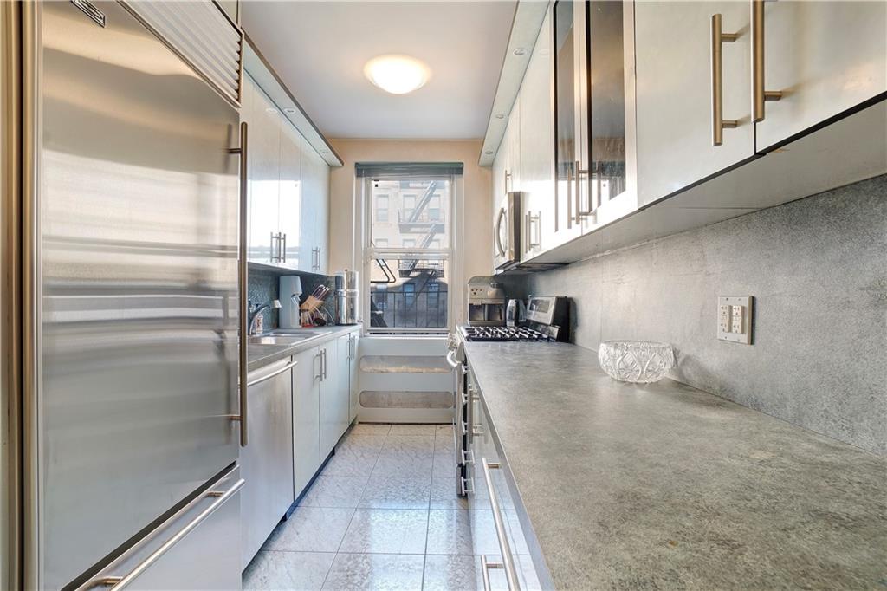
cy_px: 296
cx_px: 444
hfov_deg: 100.4
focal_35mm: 15
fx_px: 369
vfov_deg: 77.3
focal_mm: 10
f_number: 9
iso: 800
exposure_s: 1/10
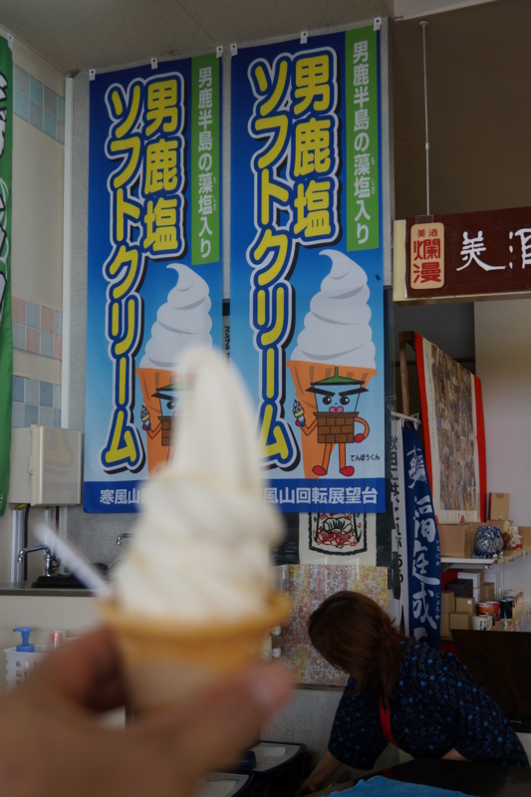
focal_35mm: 43
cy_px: 398
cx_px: 266
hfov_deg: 31.2
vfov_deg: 45.4
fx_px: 952
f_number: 4.5
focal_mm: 29
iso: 320
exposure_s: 1/60
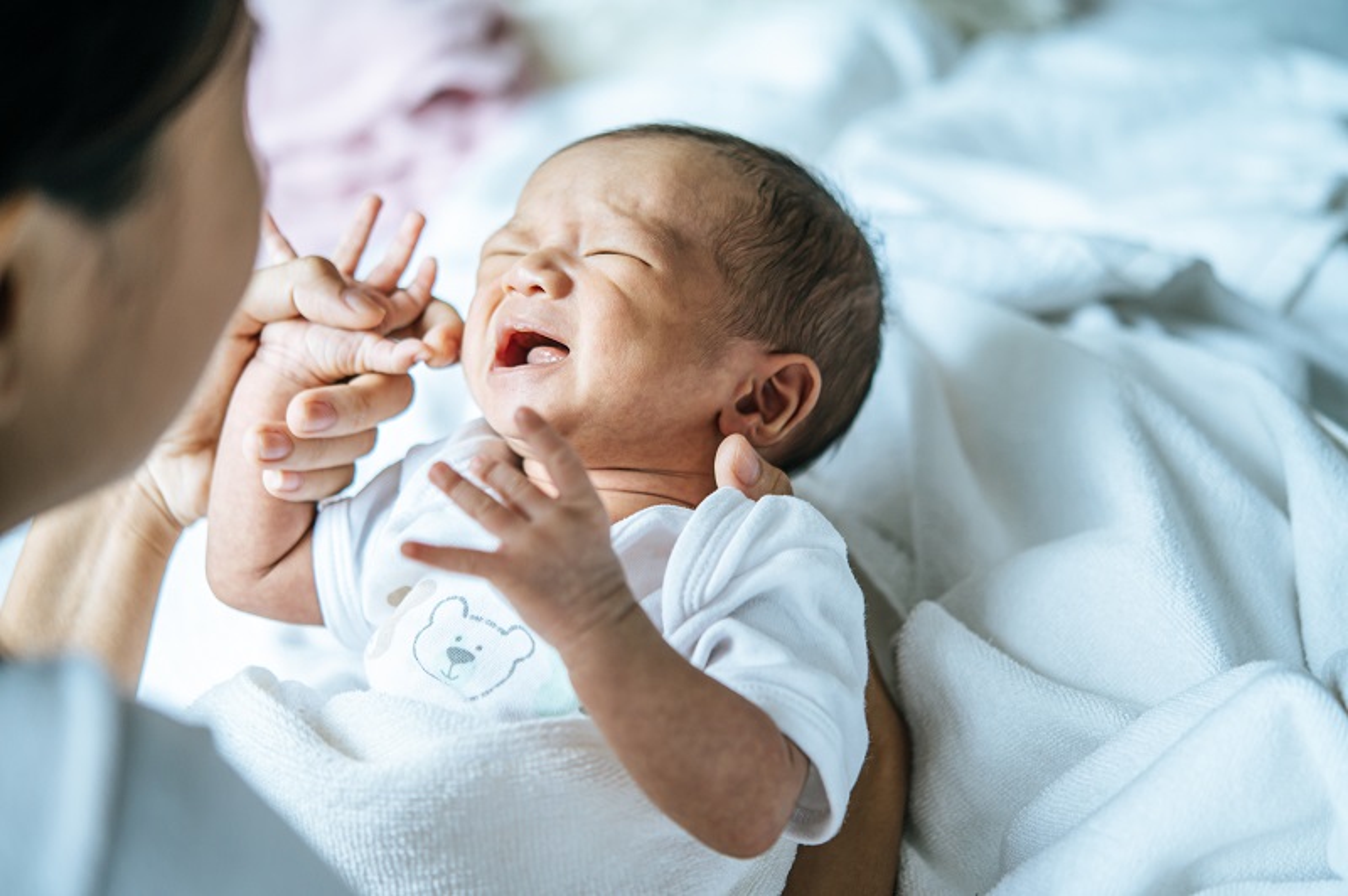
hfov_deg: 33.4
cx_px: 674
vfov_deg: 22.6
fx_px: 2245
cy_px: 448
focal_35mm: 60
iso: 320
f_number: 3
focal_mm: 60
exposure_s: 1/250
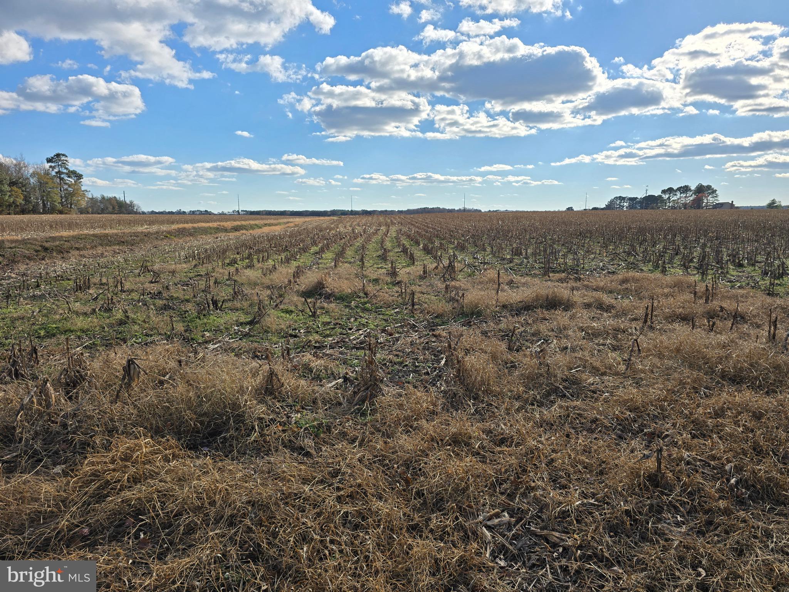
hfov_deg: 73.9
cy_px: 296
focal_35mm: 23
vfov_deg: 58.9
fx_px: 524
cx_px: 394
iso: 12
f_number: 1.7
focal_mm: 6.3
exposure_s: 1/1269
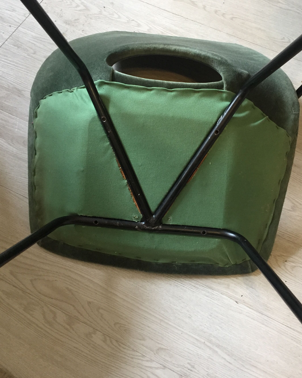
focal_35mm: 35
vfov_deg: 51.2
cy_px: 154
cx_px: 167
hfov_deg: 42.2
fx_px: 391
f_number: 2.2
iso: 200
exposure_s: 1/33
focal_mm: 4.15
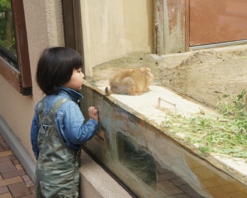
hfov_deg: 26.4
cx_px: 142
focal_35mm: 72
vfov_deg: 21.3
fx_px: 526
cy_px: 98
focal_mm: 42
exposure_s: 1/320
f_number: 6.3
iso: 200
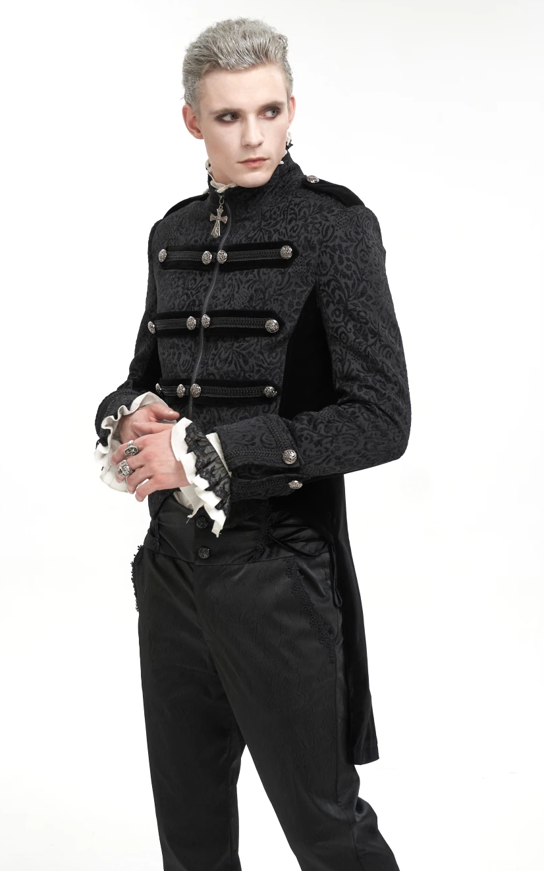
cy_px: 441
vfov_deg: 39.2
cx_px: 256
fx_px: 1222
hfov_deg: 25.1
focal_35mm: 52
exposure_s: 1/100
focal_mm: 33
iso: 160
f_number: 5
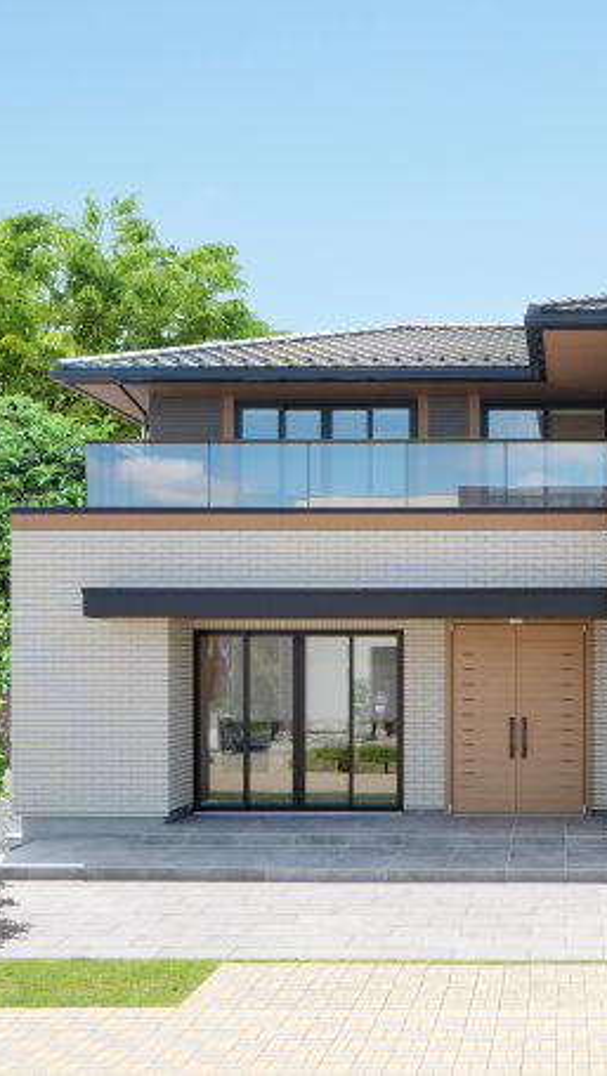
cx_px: 675
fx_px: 1086
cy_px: 536
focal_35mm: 38
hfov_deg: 28.3
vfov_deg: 52.8
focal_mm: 24
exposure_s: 1/80
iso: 100
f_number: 11
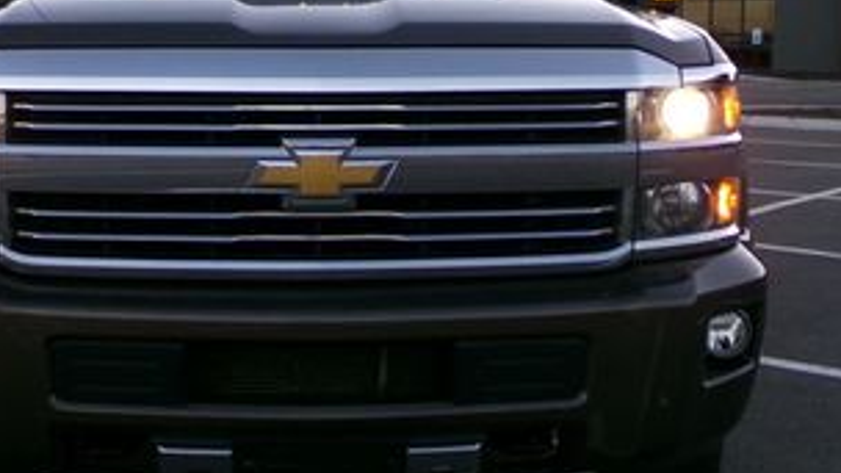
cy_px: 177
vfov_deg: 21.8
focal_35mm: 55
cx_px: 321
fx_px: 1226
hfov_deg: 37.6
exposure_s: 1/70
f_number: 3.7
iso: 100
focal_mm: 4.3
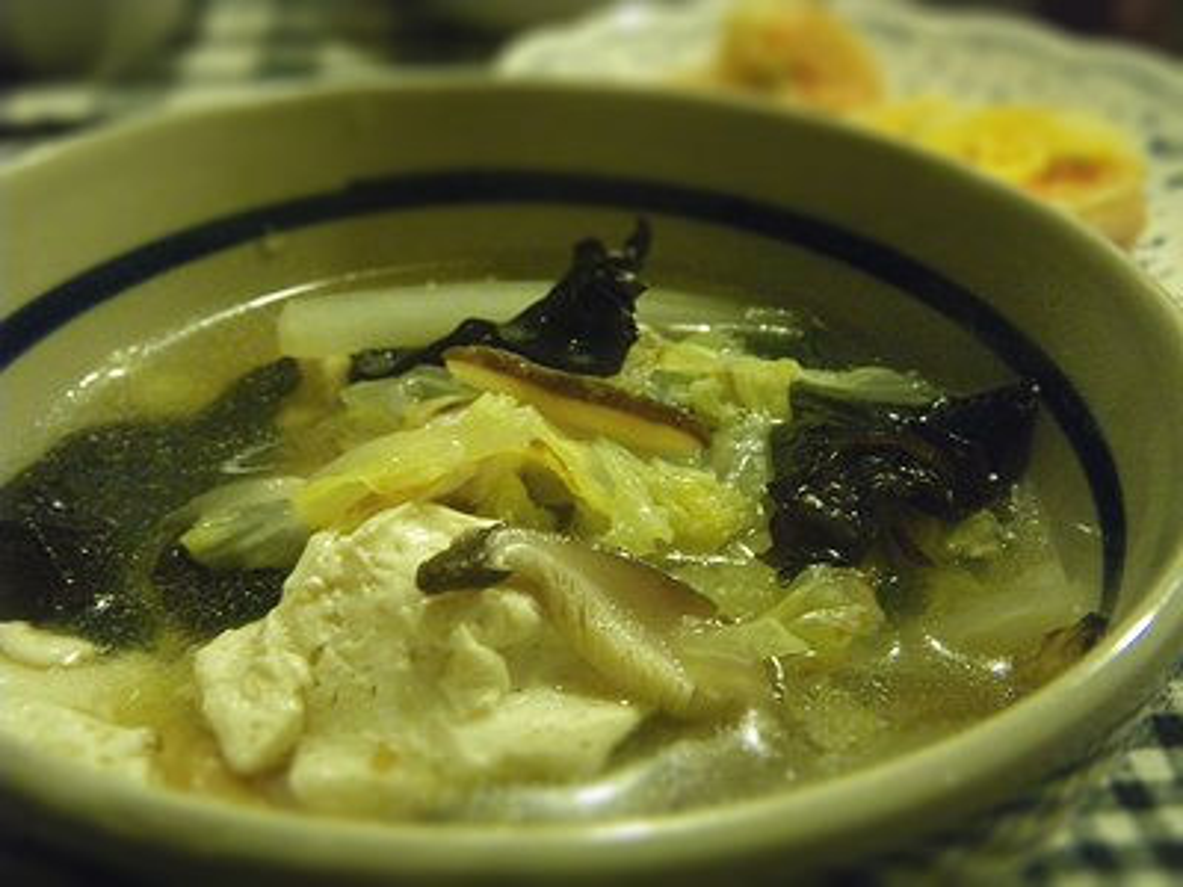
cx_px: 592
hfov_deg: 54.0
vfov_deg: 41.8
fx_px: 1162
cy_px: 444
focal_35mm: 34
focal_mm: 6.1
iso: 800
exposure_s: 1/20
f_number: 3.8
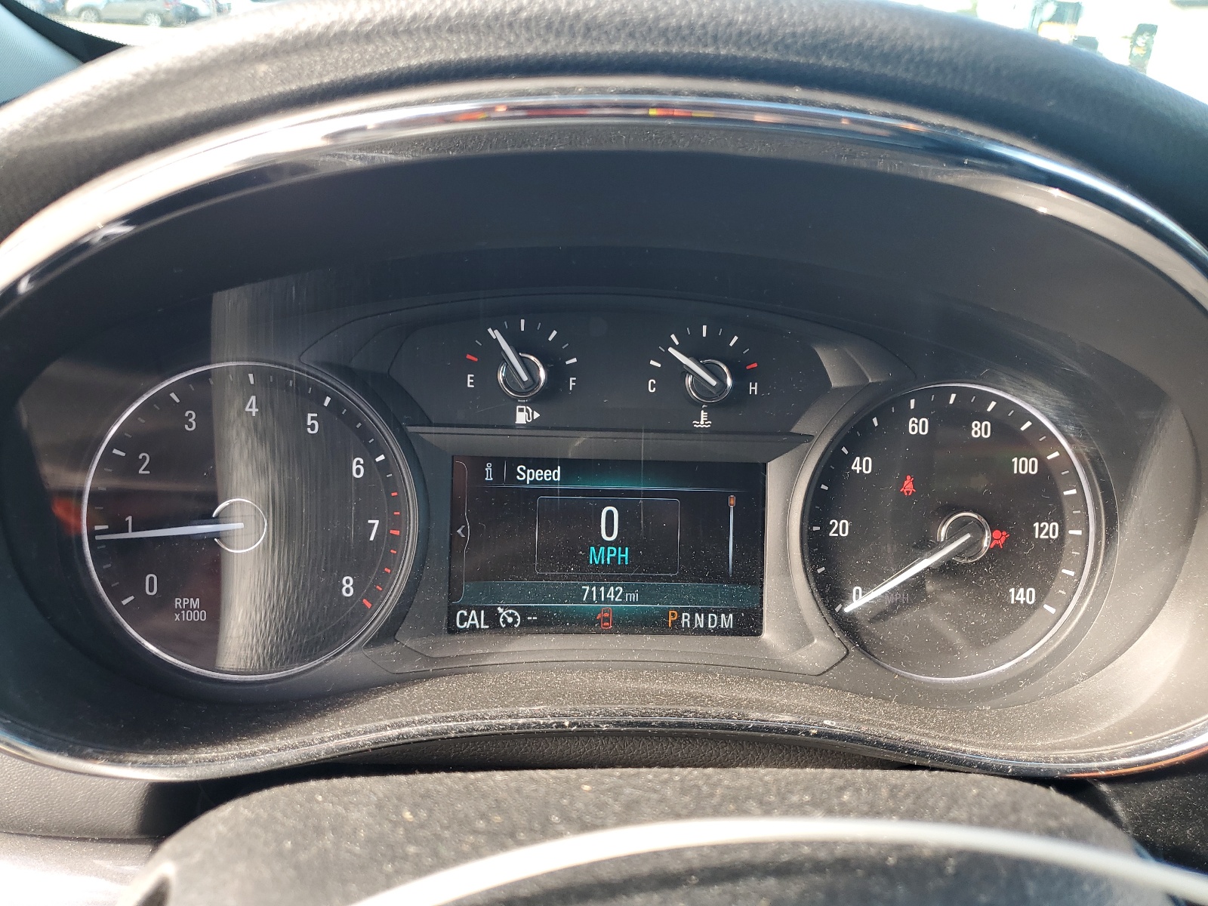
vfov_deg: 53.1
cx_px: 604
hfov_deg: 67.3
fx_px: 907
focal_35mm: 26
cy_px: 453
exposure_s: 1/137
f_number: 1.5
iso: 50
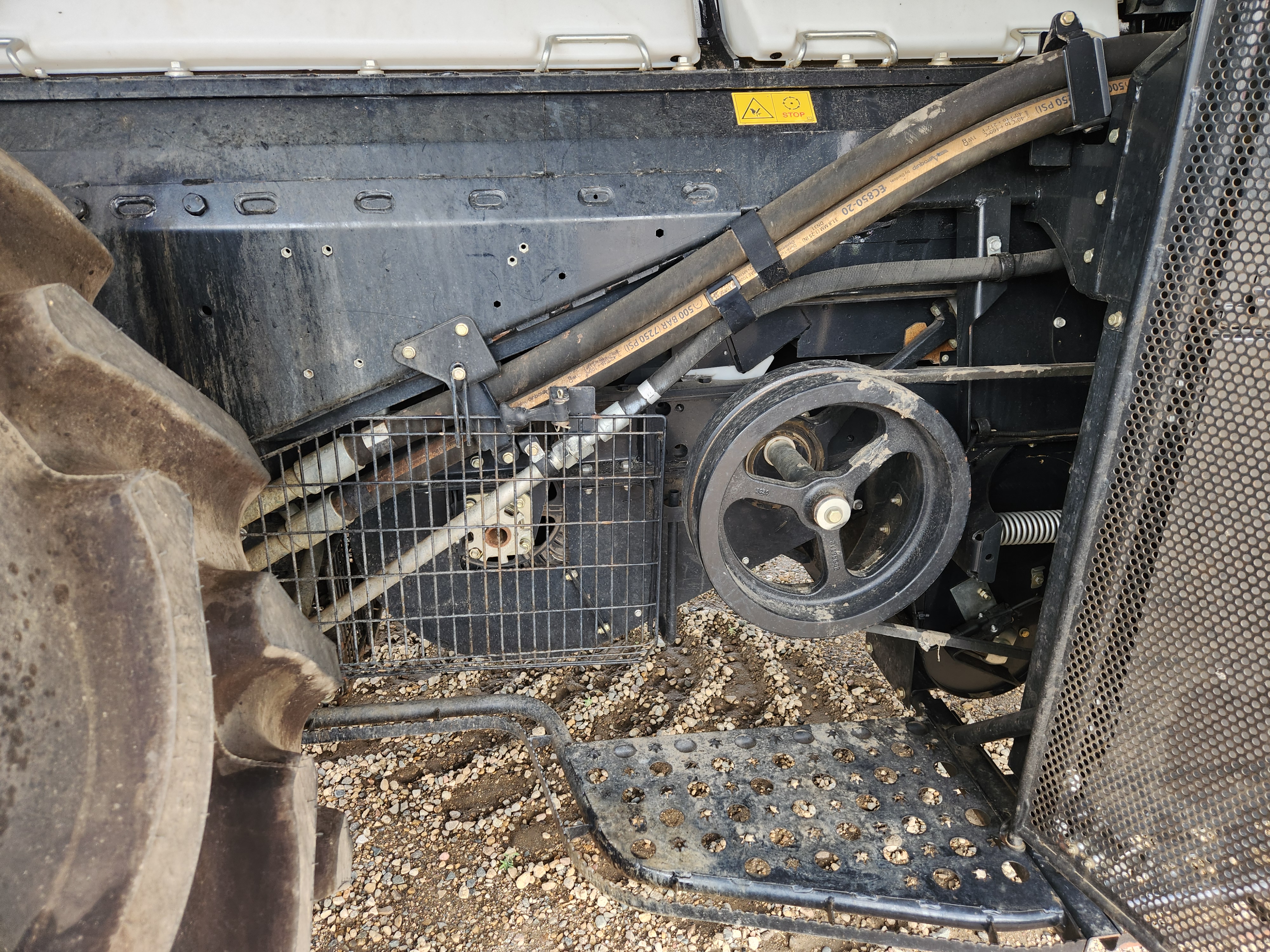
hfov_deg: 73.9
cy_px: 476
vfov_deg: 58.9
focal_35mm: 23
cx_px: 635
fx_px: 844
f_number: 1.8
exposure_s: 1/180
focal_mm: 5.4
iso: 80
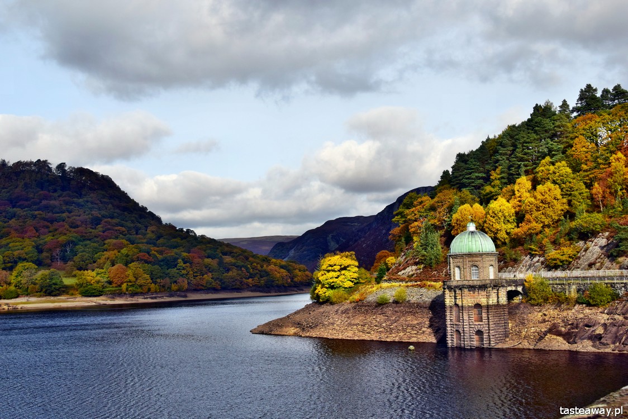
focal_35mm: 48
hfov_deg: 41.1
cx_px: 314
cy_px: 210
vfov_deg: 28.1
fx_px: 837
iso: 400
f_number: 11
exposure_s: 1/500
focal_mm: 32
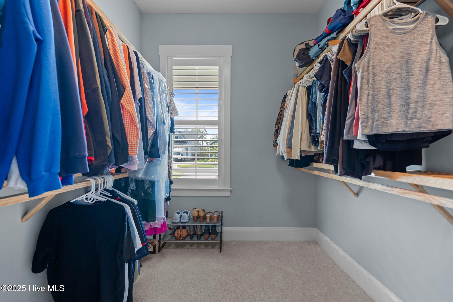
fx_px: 201
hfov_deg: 96.7
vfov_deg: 73.7
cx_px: 226
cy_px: 151
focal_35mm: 16
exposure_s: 1/4
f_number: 4
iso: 320
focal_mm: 16
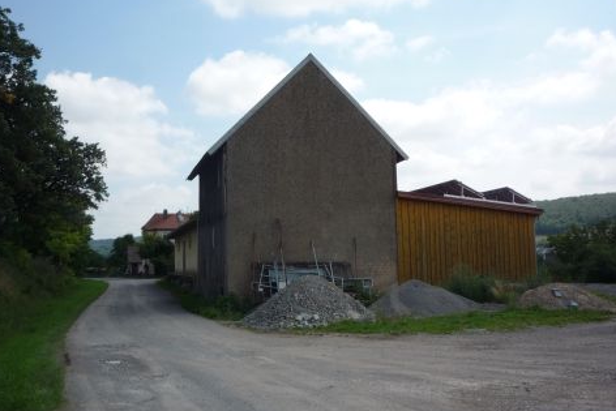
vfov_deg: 36.0
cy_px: 197
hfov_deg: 51.9
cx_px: 307
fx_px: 633
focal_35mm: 37
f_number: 5.6
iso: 100
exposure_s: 1/400
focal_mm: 5.2
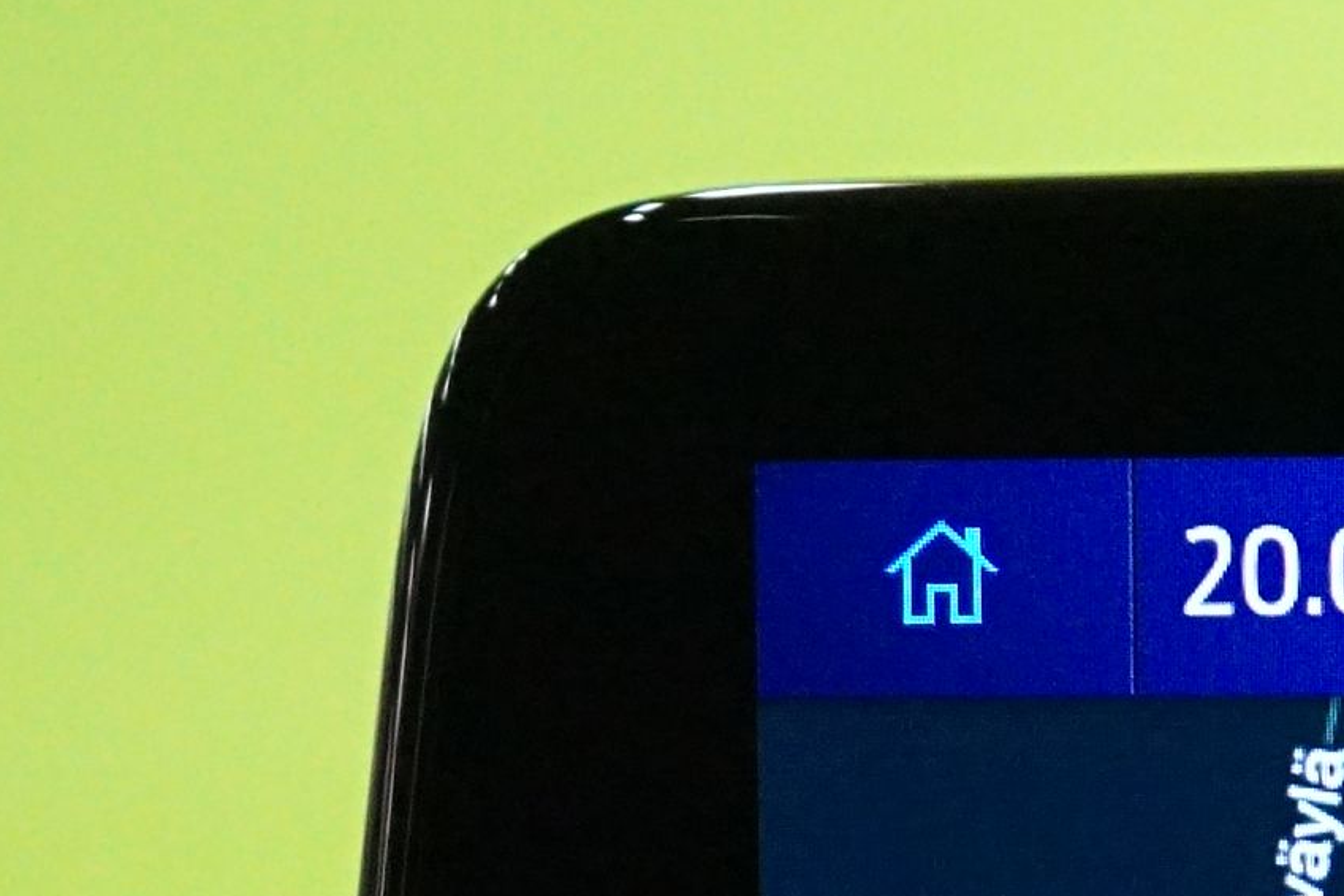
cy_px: 2047
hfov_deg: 12.4
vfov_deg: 8.3
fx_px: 5712
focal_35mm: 153
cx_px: 2299
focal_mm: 33
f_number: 4
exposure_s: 1/60
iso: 6400
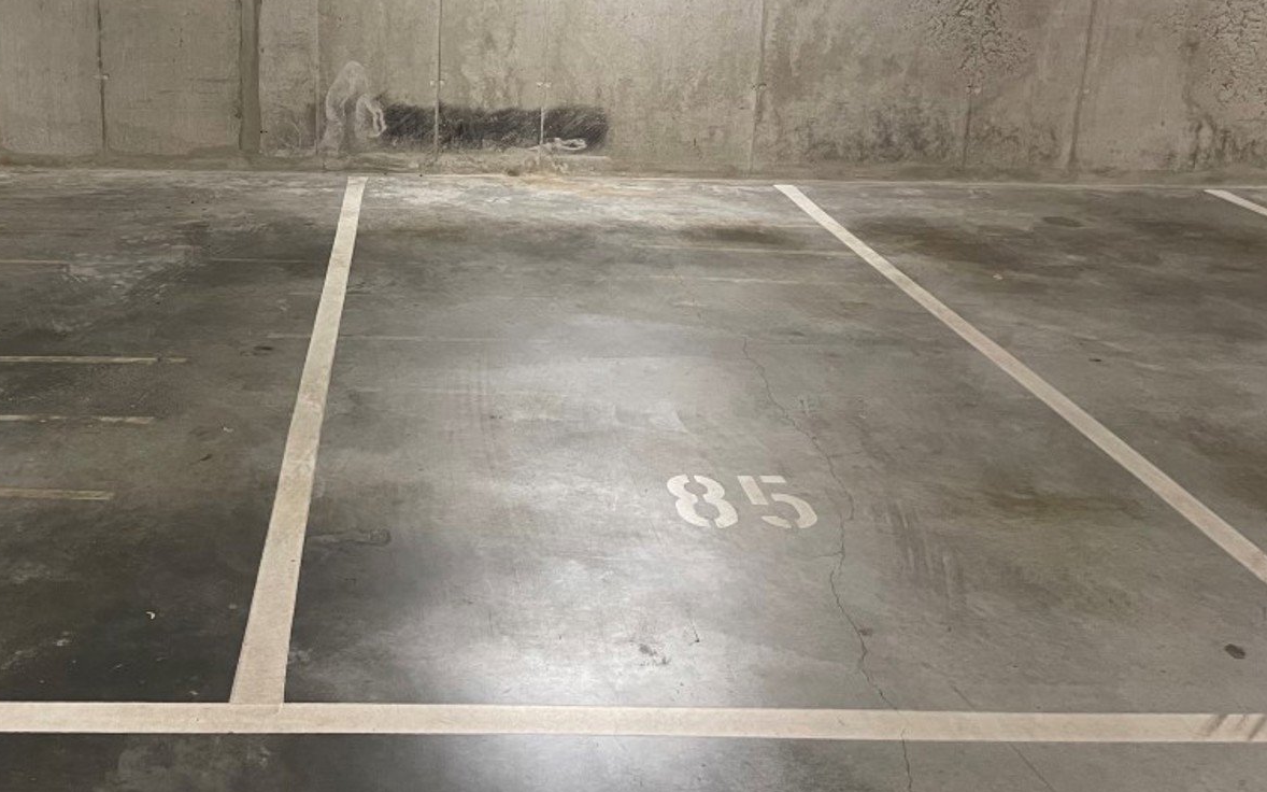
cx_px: 415
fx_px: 1243
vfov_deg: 34.6
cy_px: 203
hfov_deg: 52.9
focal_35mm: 36
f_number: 1.6
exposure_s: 1/50
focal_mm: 5.1
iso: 320
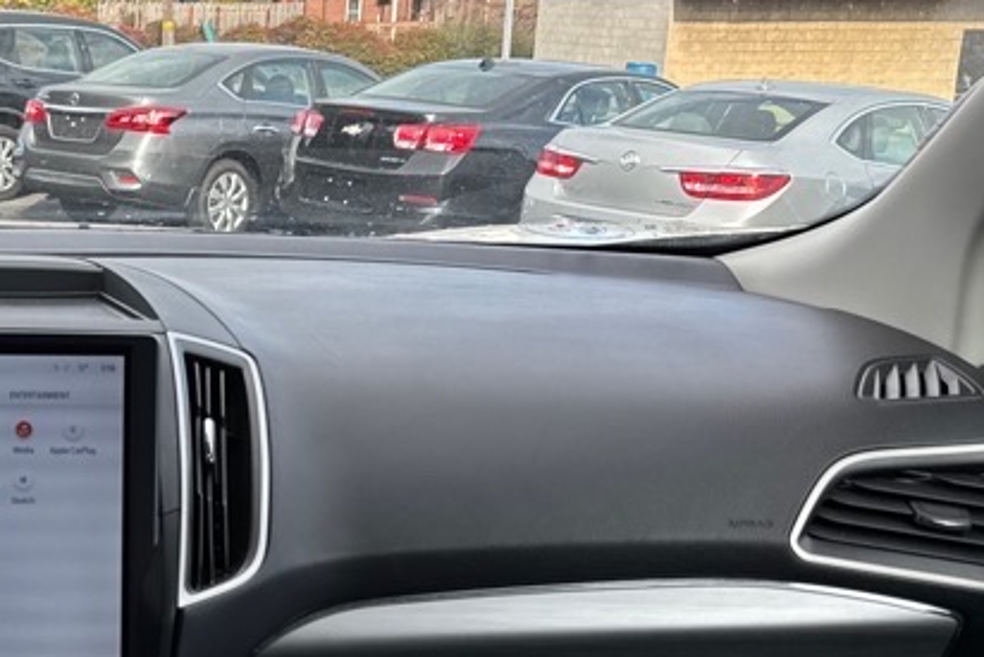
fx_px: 1695
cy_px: 597
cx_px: -21
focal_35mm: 62
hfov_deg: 29.9
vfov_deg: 21.4
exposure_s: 1/1076
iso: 80
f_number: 1.78
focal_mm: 6.76
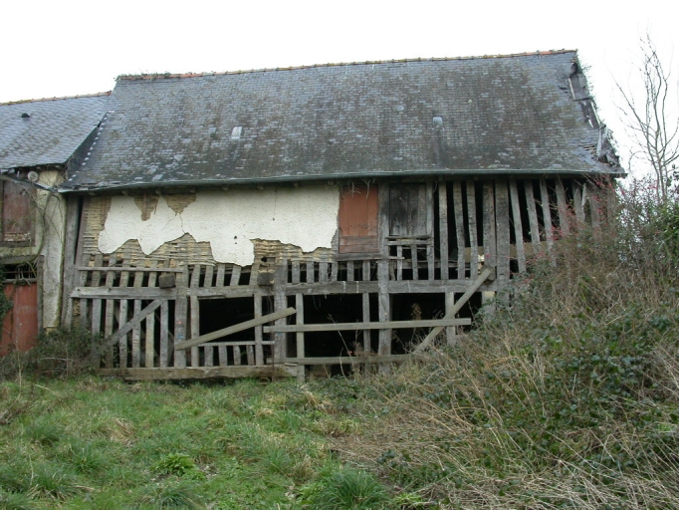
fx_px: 746
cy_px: 255
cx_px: 340
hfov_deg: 49.0
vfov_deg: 37.7
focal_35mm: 38
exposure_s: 1/155
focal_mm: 7.85
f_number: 4.7
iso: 100
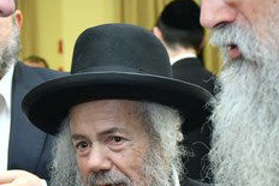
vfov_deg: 11.5
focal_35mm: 119
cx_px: 95
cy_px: 161
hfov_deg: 17.2
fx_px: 923
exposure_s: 1/160
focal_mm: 24
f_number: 7.1
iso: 1250
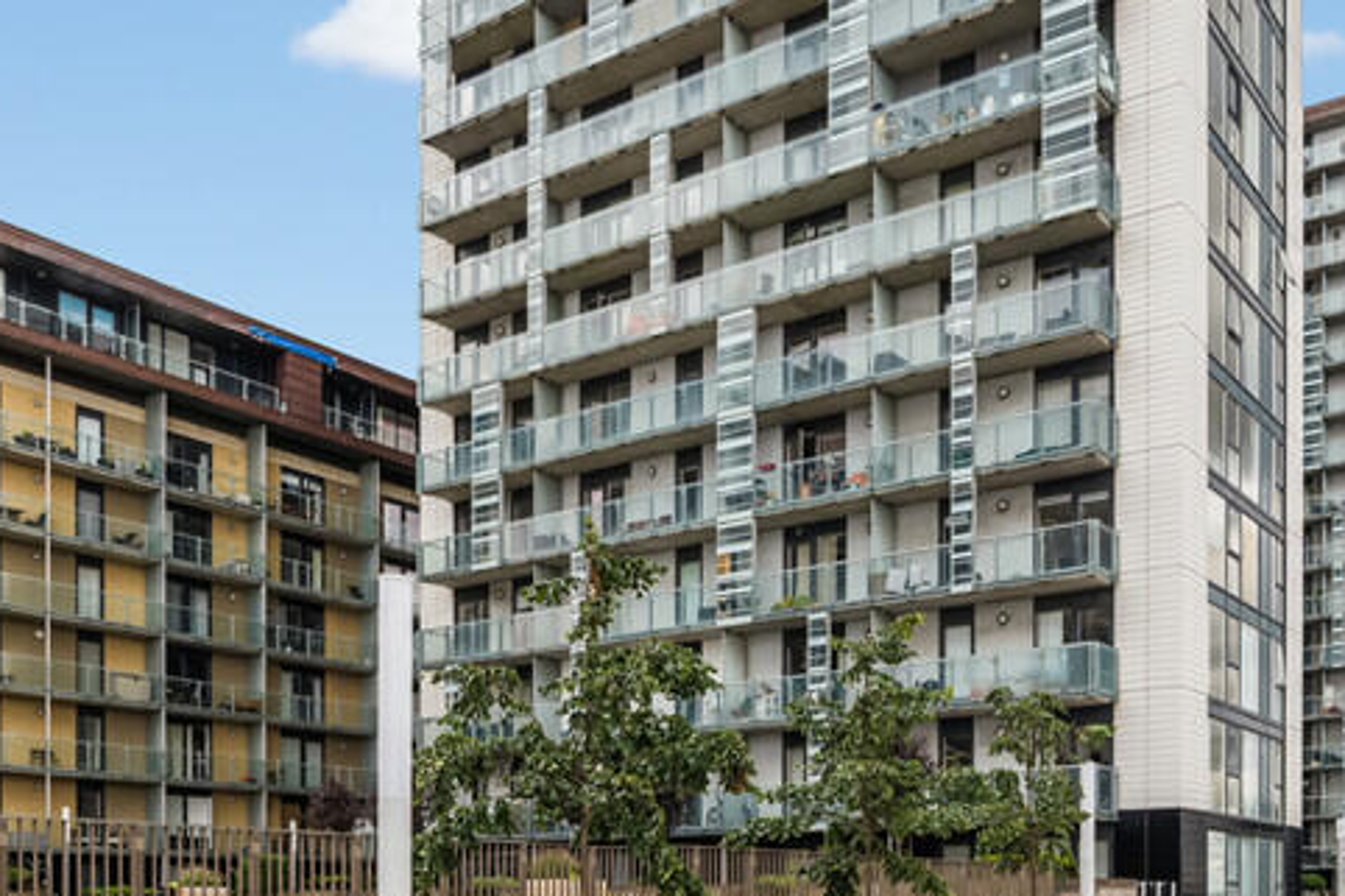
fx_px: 1270
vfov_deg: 38.5
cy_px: 574
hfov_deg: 54.4
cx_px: 926
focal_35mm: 34
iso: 125
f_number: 8
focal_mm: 16
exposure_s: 1/100
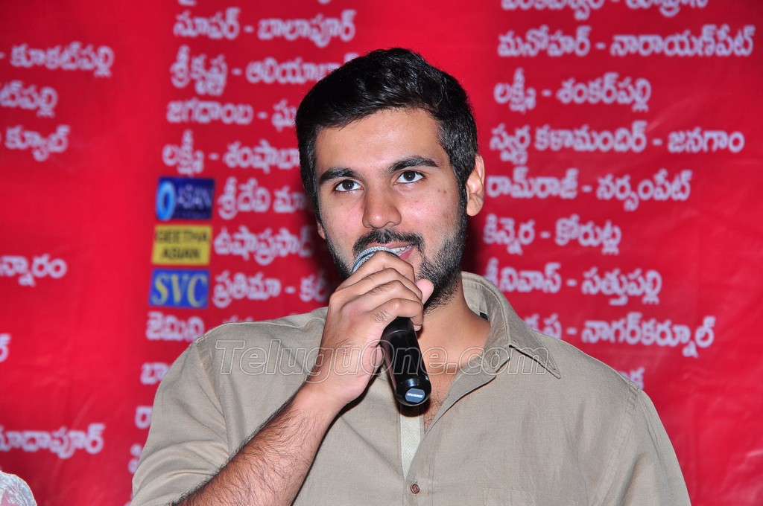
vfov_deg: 8.7
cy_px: 253
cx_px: 382
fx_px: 3334
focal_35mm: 158
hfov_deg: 13.1
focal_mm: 105
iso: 200
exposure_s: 1/125
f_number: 8
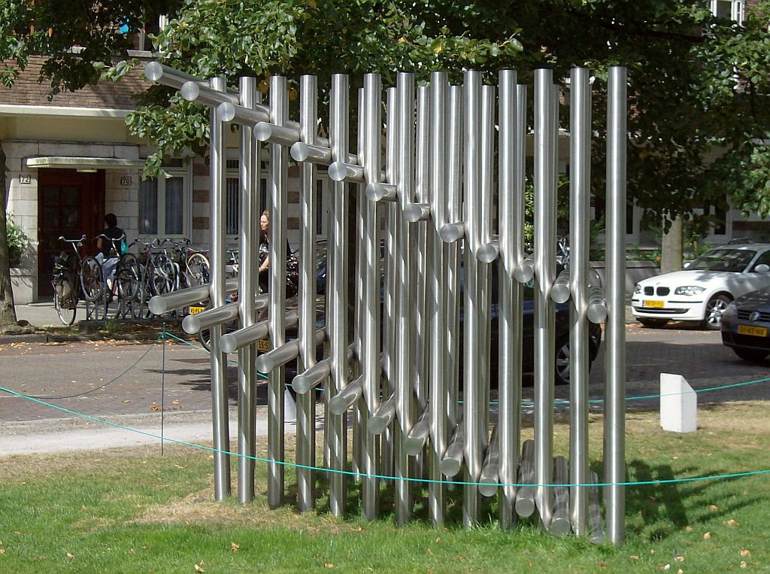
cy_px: 287
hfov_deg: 23.1
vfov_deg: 17.3
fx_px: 1886
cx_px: 385
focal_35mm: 85
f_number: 6.9
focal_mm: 14.1
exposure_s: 1/340
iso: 100
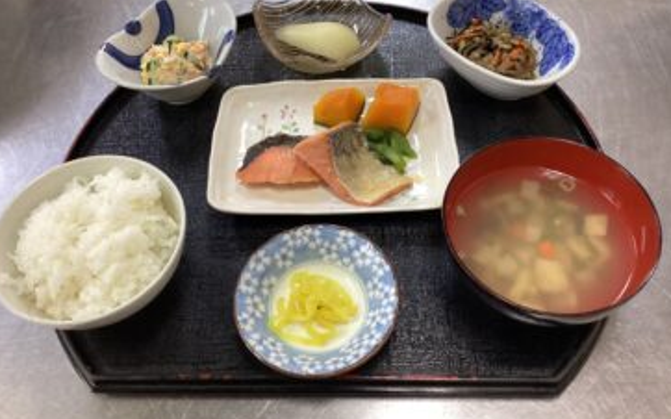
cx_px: 331
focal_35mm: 34
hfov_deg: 56.7
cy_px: 199
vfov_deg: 37.2
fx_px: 622
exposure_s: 1/60
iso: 160
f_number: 2.4
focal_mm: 3.3
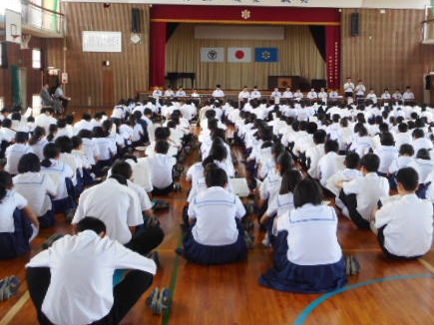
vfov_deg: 28.8
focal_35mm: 50
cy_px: 93
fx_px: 627
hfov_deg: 38.1
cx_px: 255
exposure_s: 1/30
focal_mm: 6
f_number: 4.2
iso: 180
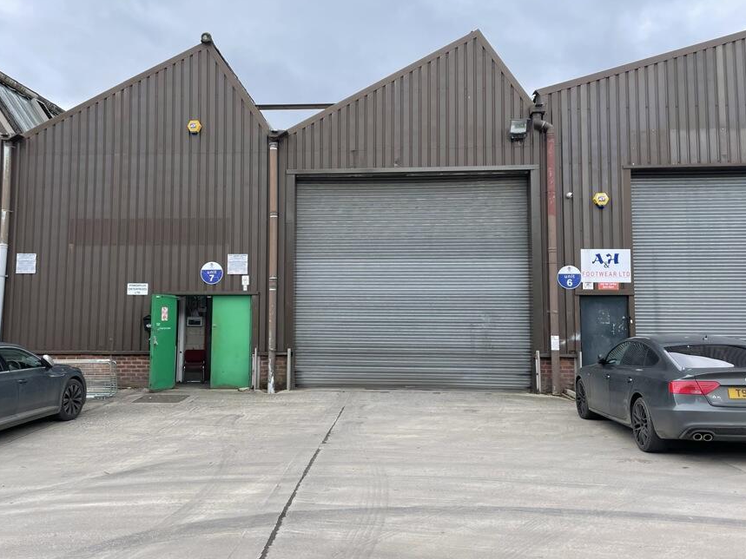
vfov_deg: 45.4
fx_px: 668
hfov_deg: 58.3
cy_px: 267
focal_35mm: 31
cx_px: 339
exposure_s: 1/647
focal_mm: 4.2
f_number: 1.6
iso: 32
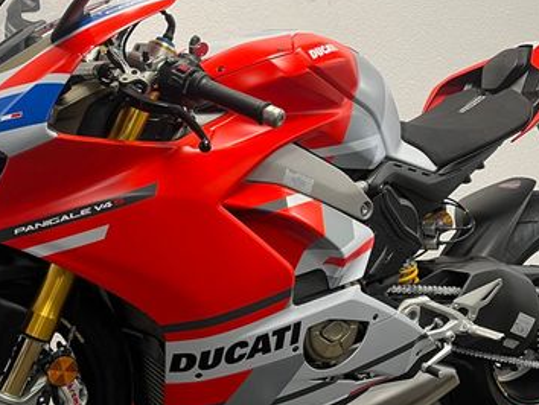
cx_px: 180
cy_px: 224
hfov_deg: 39.9
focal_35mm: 47
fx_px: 732
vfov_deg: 30.9
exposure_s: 1/50
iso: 100
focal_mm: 5.1
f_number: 1.6
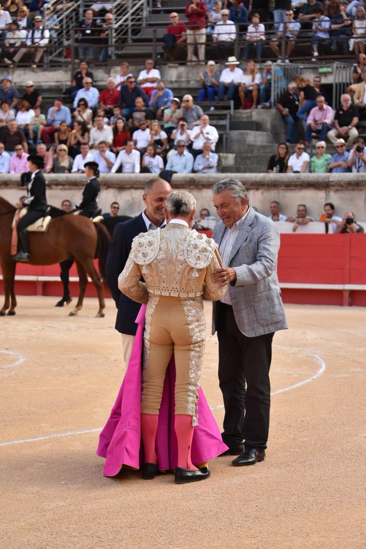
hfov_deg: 16.7
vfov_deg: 24.8
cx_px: 183
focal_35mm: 82
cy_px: 274
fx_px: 1250
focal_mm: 82
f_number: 5
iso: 1100
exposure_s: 1/1000
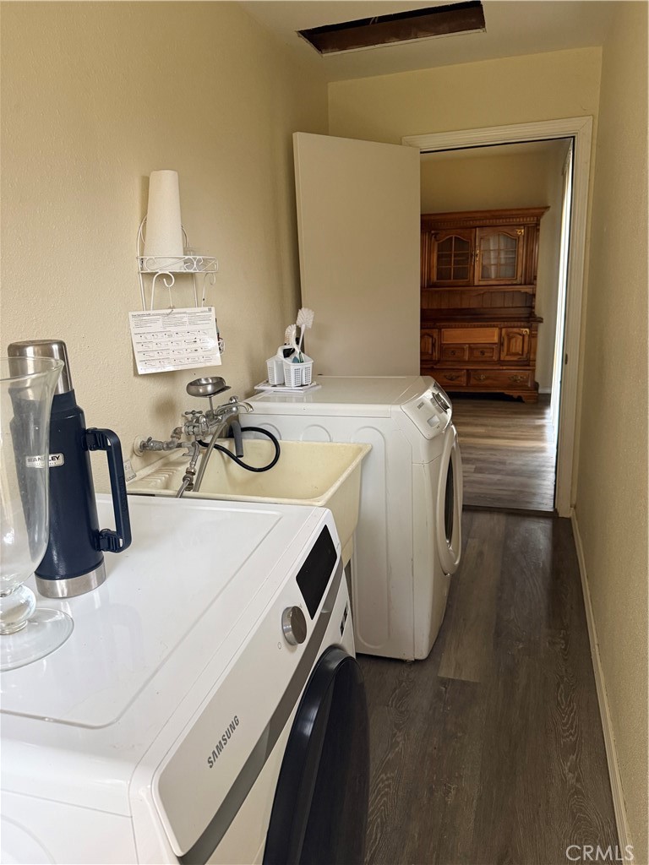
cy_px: 432
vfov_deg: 71.6
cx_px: 324
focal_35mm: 24
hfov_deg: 56.8
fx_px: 600
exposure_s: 1/60
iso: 320
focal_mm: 6.76
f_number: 1.78
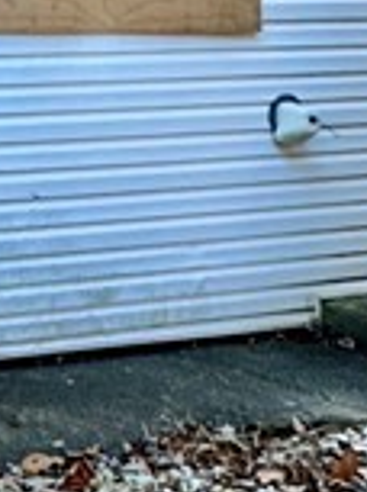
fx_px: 1334
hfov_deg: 12.4
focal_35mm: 94
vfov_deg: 20.7
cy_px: 116
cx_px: -515
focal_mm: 2.22
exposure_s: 1/99
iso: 100
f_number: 2.2
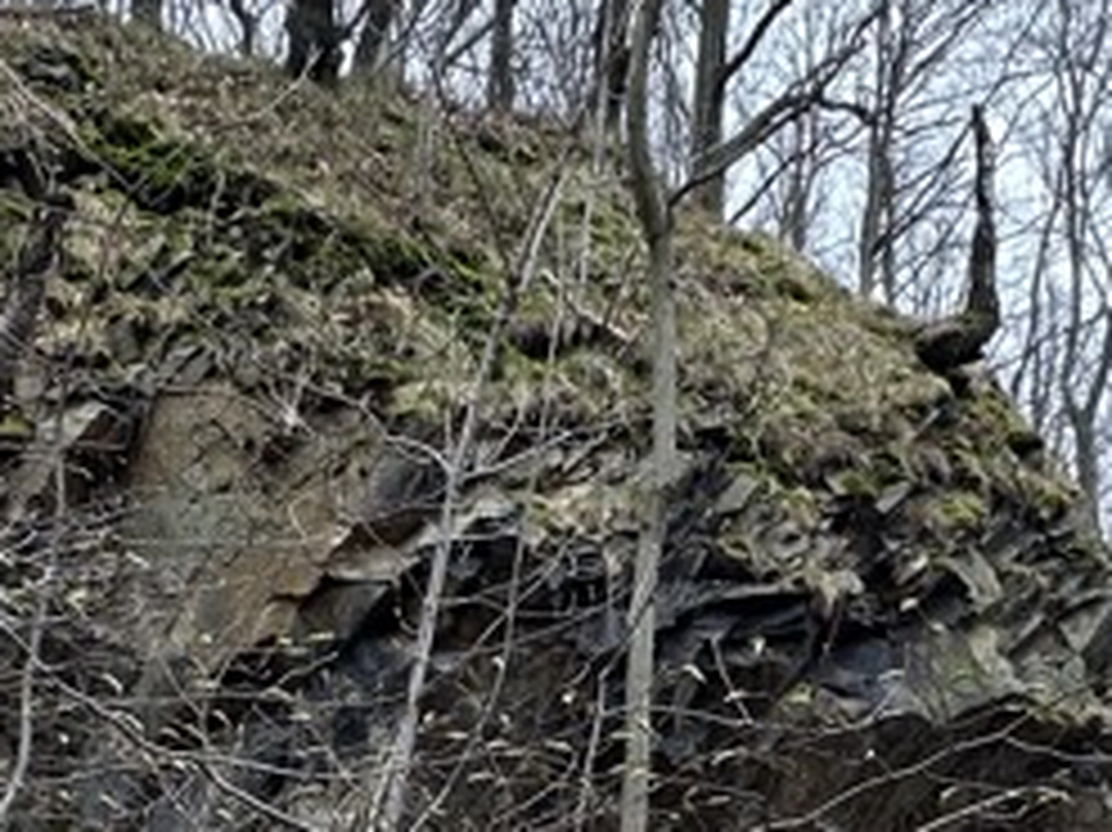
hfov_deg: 33.2
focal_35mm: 58
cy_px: 1151
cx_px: 621
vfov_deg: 22.0
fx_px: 1862
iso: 40
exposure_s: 1/99
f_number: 2.2
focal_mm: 2.22
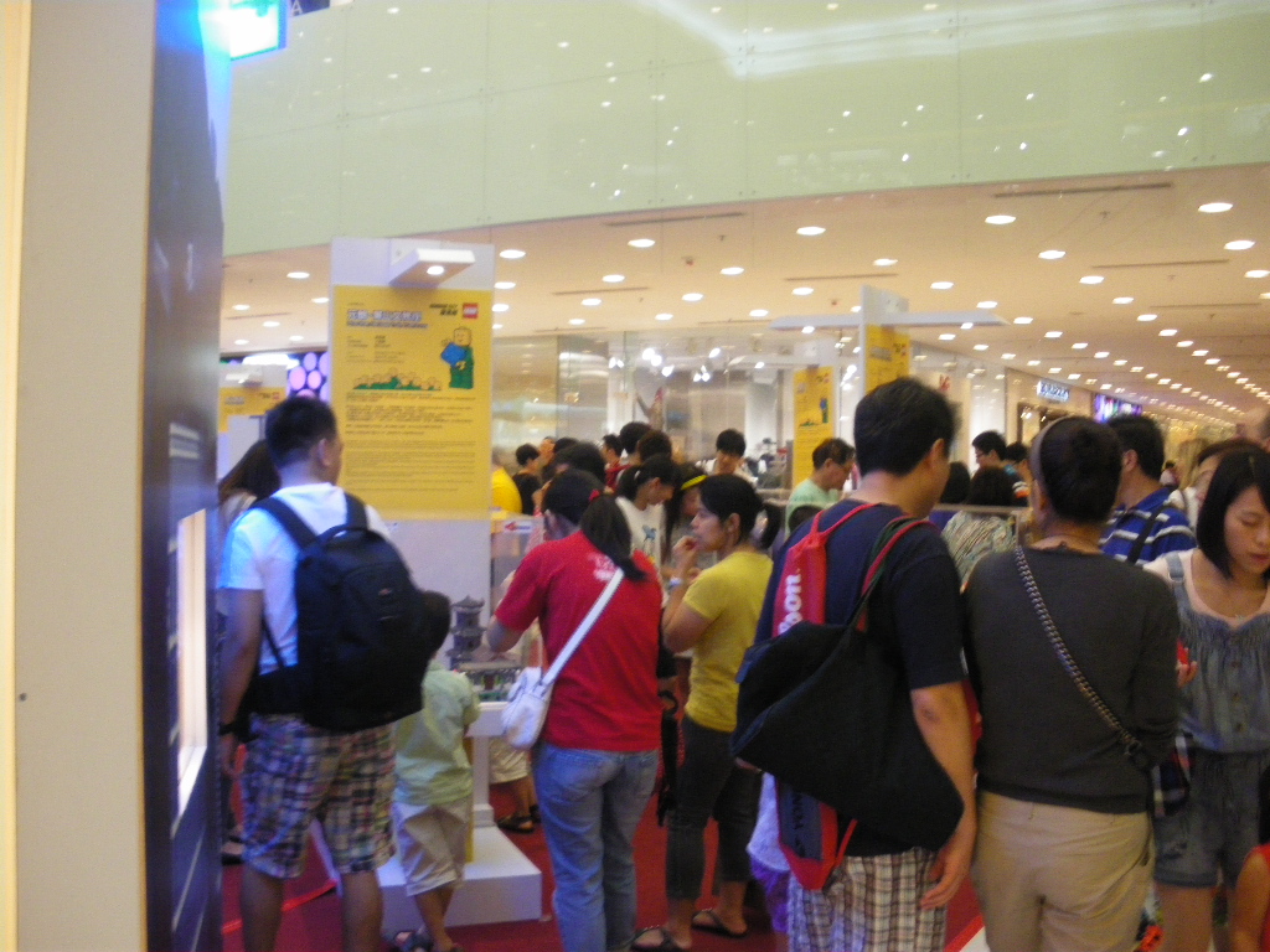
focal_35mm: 36
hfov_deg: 51.4
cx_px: 635
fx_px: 1321
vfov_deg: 39.7
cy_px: 476
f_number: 3.5
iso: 400
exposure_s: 1/50
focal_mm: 6.3
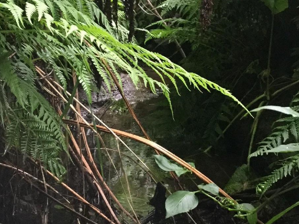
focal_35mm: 49
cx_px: 137
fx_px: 423
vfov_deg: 29.2
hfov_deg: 38.9
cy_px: 168
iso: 200
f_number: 2.4
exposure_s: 1/25
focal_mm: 3.3
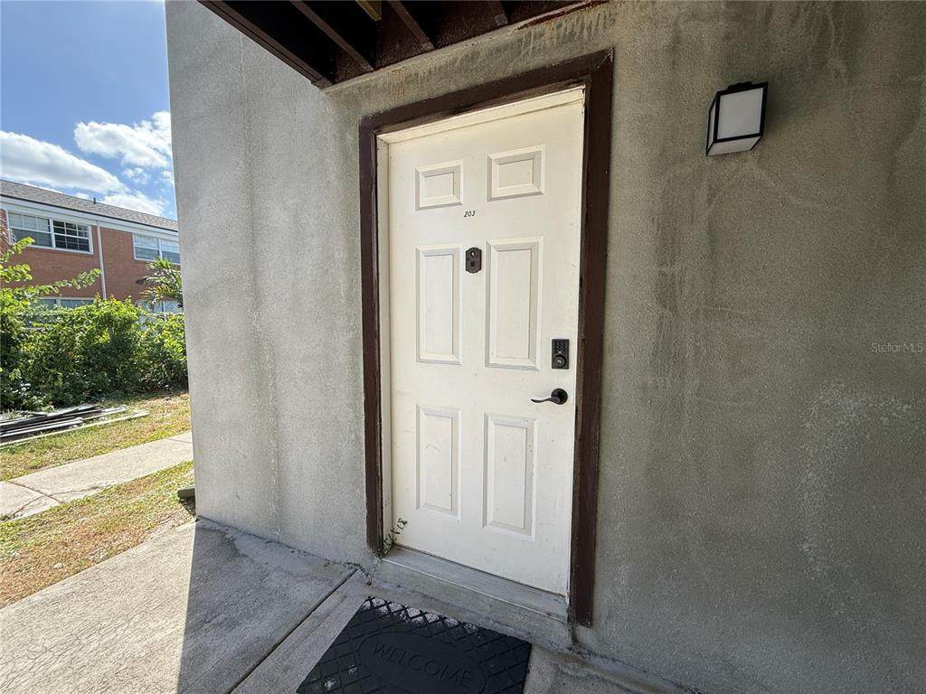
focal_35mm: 14
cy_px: 347
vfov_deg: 85.7
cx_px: 463
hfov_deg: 102.1
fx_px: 375
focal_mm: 2.22
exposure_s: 1/613
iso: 50
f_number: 2.2
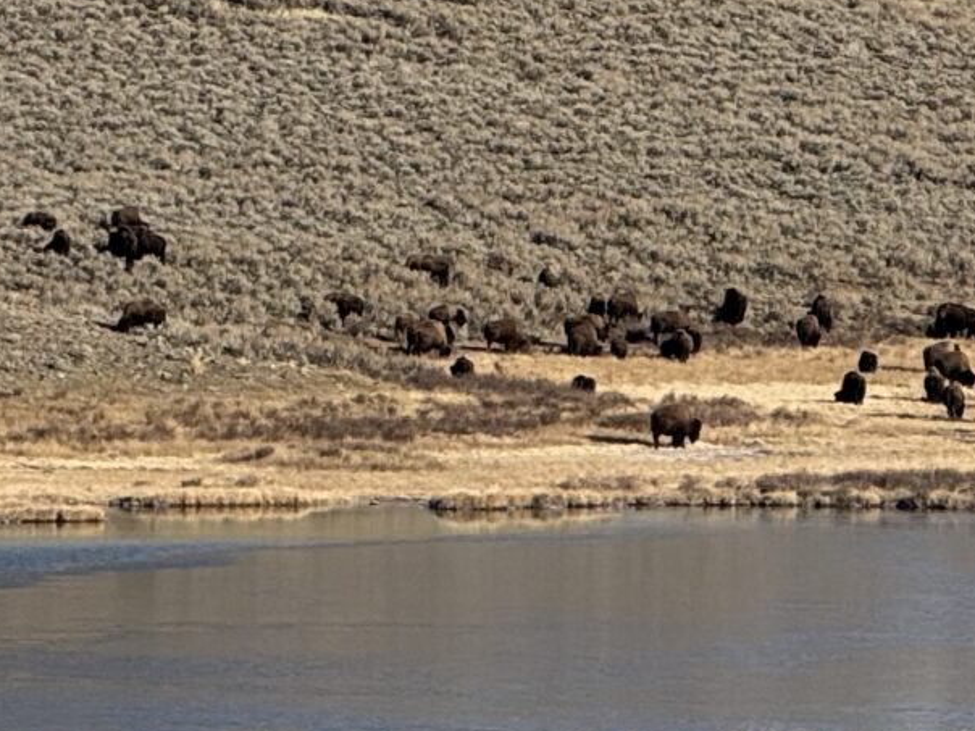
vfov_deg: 2.9
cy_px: -98
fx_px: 14337
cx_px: 896
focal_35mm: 509
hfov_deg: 3.9
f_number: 2.8
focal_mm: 15.66
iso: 50
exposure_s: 1/1342
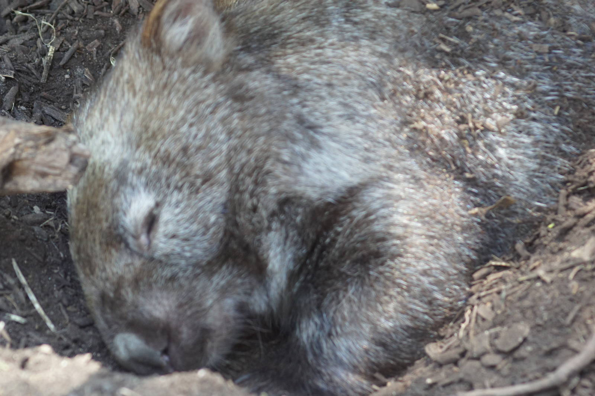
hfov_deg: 11.4
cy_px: 198
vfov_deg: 7.6
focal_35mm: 180
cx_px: 298
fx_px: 2973
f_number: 5.6
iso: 800
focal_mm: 120
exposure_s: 1/40
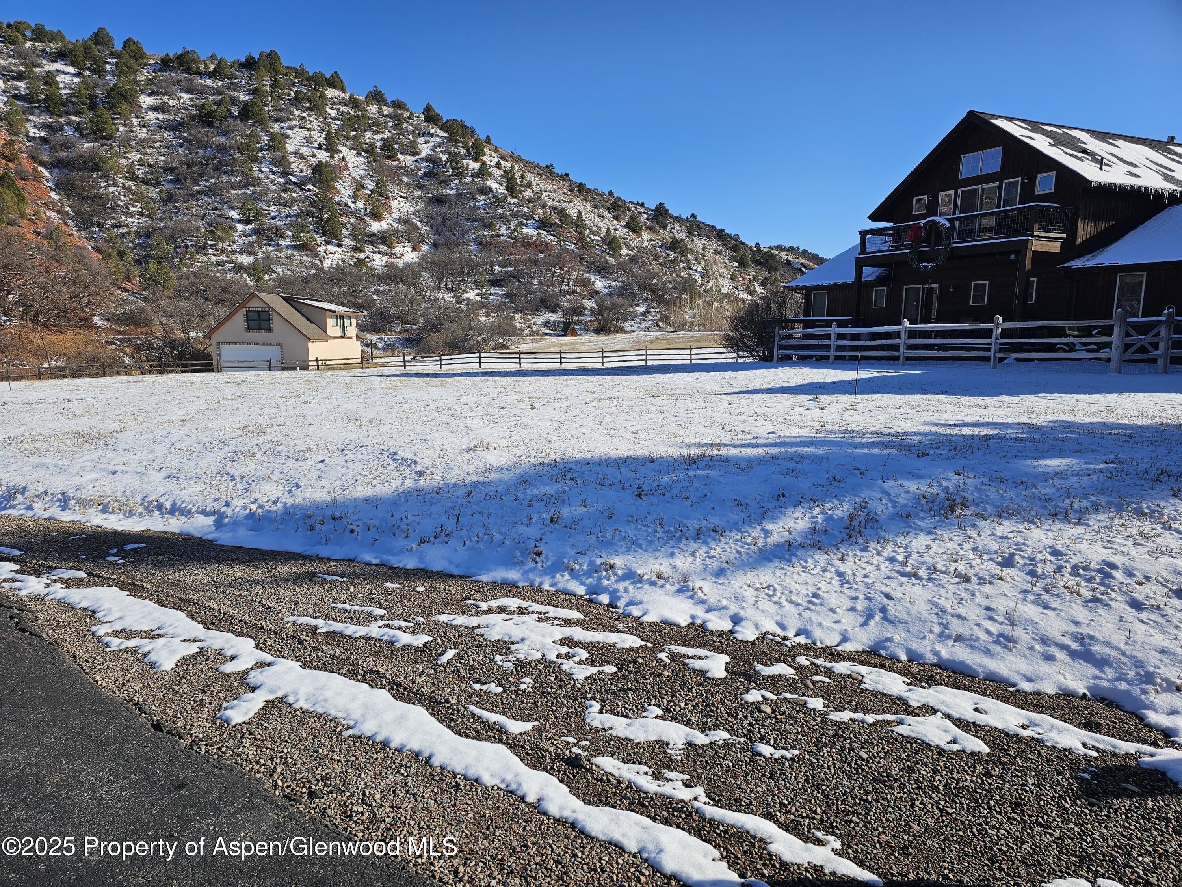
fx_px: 785
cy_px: 444
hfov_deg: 73.9
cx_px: 591
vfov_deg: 58.9
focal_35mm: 23
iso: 10
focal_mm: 6.3
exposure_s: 1/890
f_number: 1.7
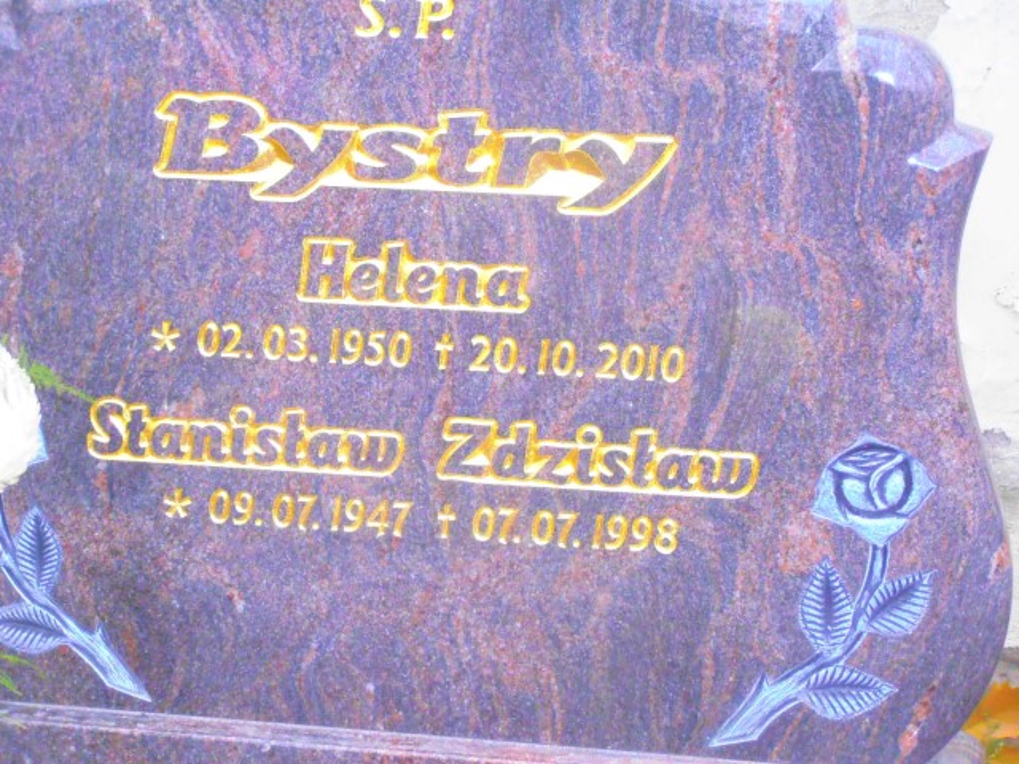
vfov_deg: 13.3
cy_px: 382
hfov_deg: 17.7
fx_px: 3268
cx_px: 510
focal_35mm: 111
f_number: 5.5
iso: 800
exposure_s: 1/80
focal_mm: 19.64
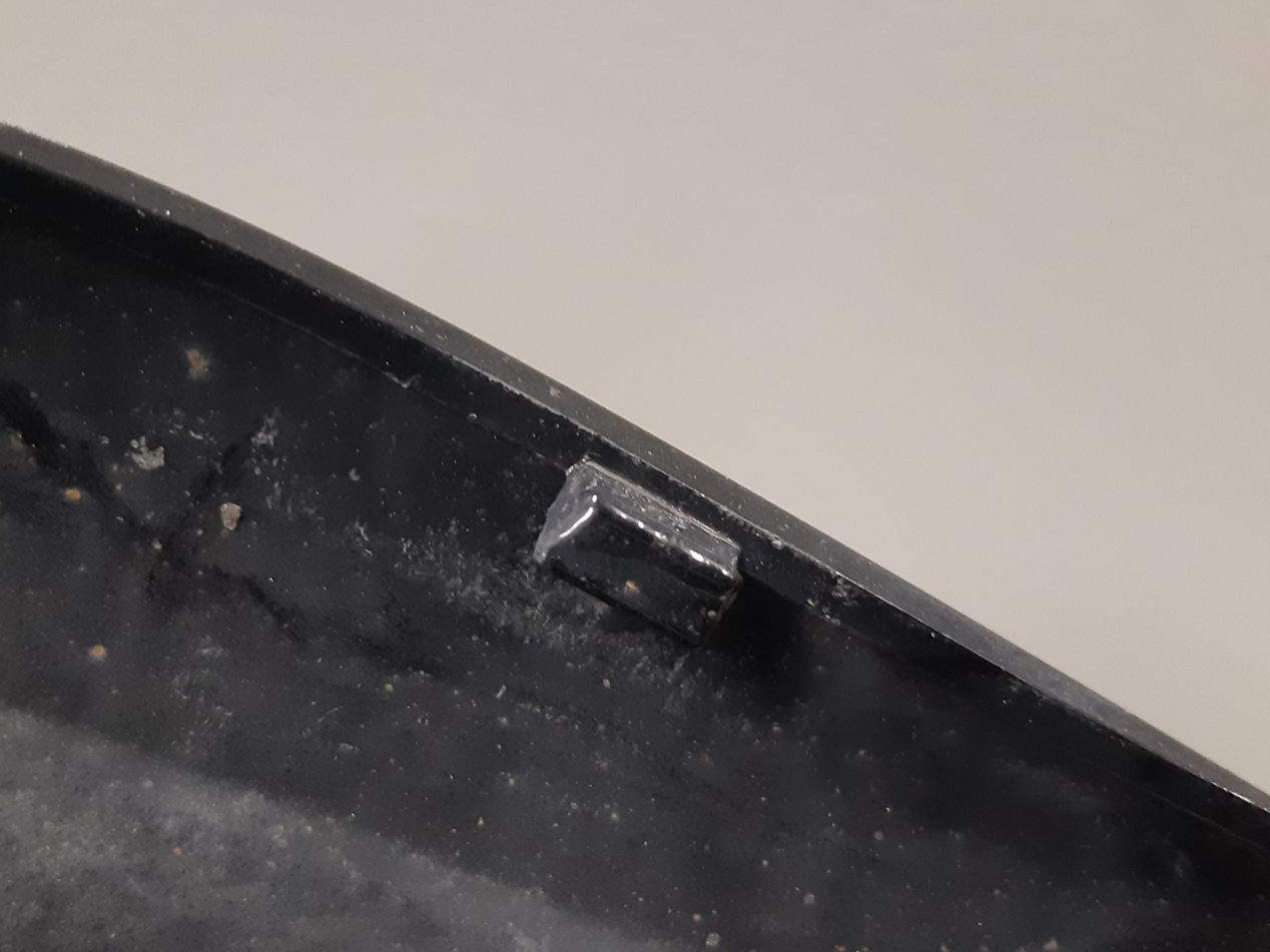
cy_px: 536
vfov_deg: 34.3
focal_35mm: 42
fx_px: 1541
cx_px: 569
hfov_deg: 44.7
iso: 250
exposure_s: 1/50
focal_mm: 3.93
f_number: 1.7
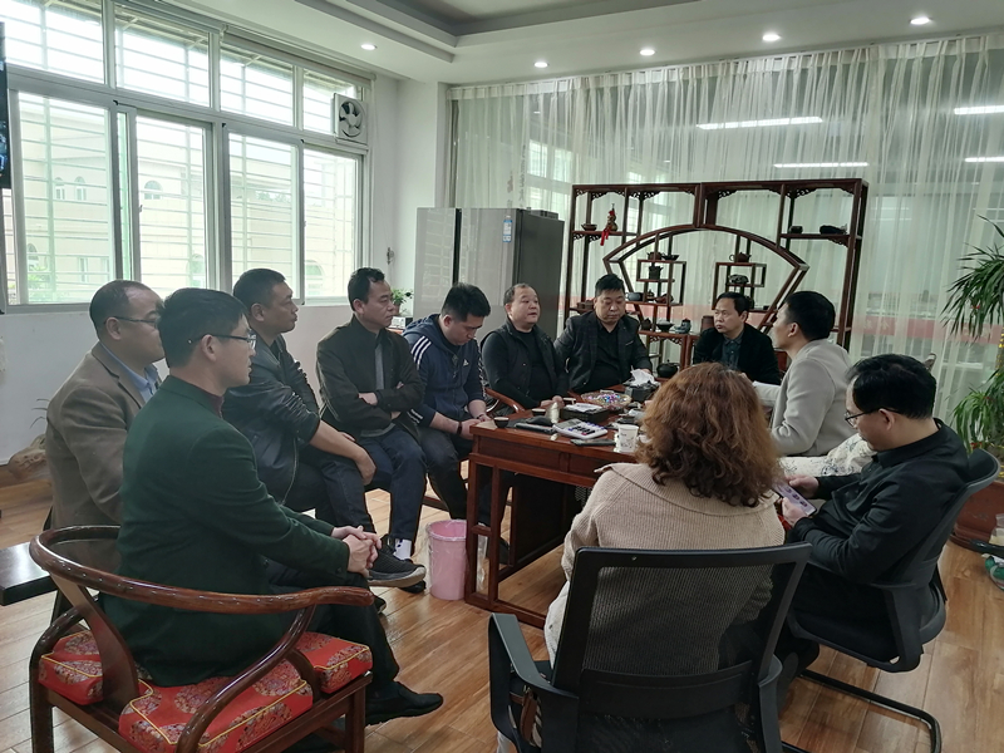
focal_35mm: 27
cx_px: 502
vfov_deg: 51.4
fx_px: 783
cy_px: 376
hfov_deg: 65.3
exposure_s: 1/50
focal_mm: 5.3
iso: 80
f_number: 1.8
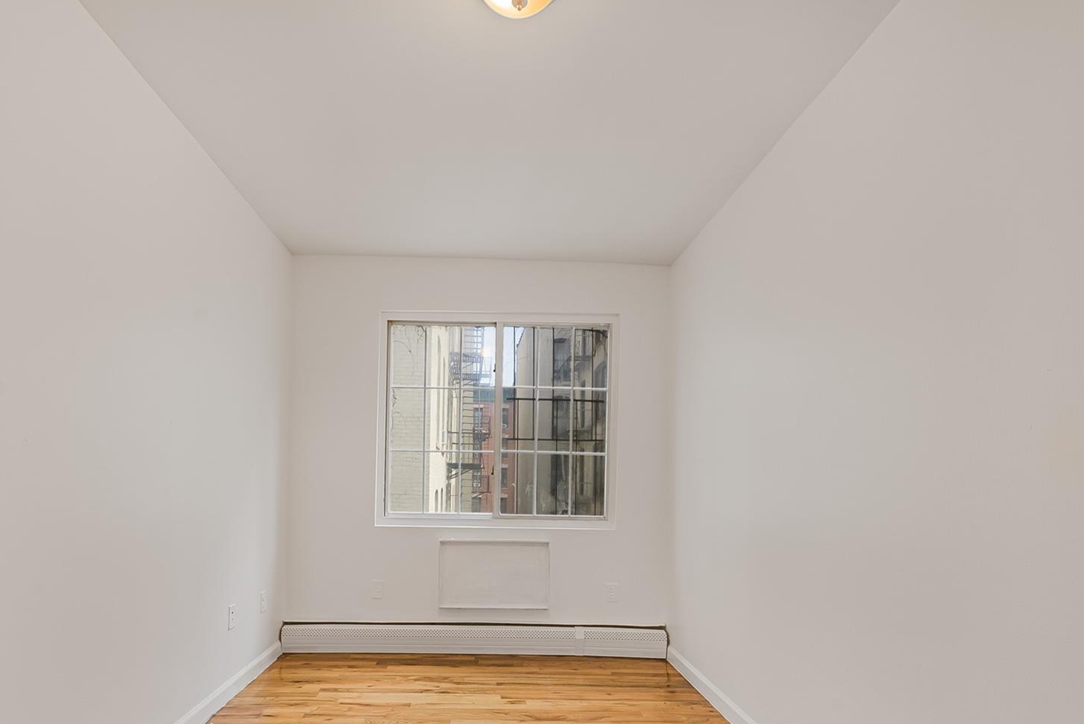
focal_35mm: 17
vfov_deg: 68.5
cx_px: 478
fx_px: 512
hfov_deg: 92.8
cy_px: 484
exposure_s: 1/25
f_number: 10
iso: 800
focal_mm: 12
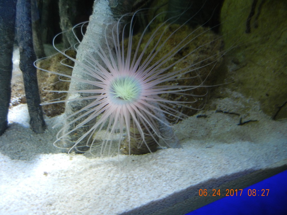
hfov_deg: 60.0
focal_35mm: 30
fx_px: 249
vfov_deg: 46.8
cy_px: 108
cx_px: 144
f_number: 3.5
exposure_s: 1/4.9
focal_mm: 5.4
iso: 400
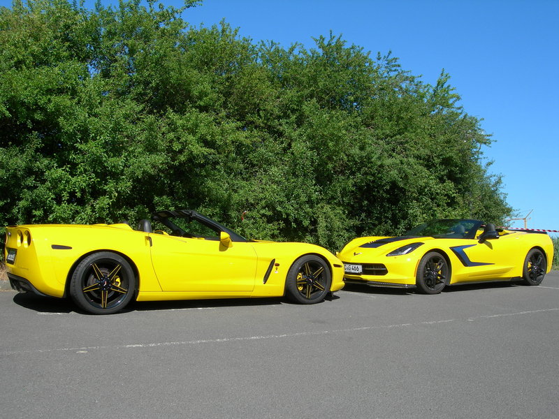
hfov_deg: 49.0
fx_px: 614
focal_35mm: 38
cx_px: 280
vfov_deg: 37.7
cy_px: 210
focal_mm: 7.8
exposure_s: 1/430
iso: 50
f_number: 4.8
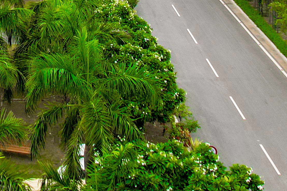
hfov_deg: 18.3
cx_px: -19
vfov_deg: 11.4
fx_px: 861
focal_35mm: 108
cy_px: -190
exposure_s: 1/1000
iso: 130
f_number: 2.8
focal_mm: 8.38
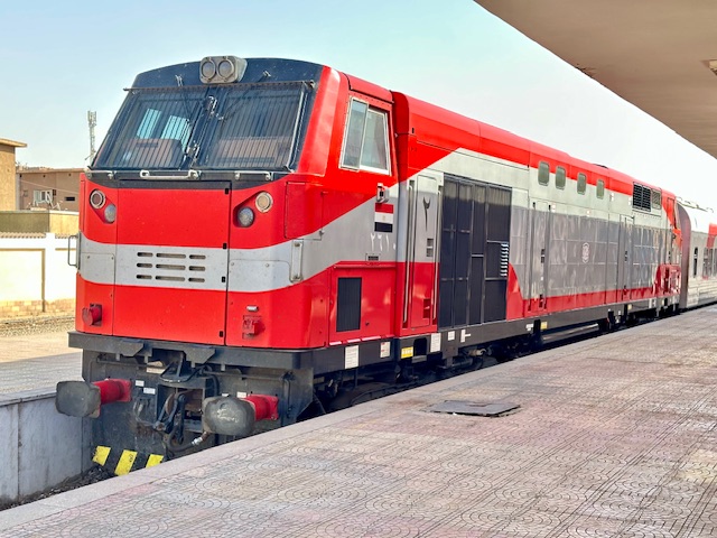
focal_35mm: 48
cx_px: 358
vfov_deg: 30.3
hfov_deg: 39.7
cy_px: 269
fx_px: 994
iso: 64
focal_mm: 6.86
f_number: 1.78
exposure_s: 1/426
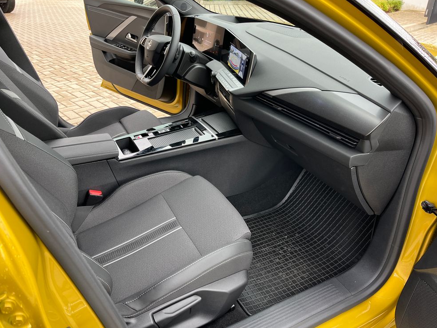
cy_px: 164
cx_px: 213
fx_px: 341
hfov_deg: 65.3
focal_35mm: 27
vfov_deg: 51.4
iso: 80
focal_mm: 5.1
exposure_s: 1/121
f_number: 1.6
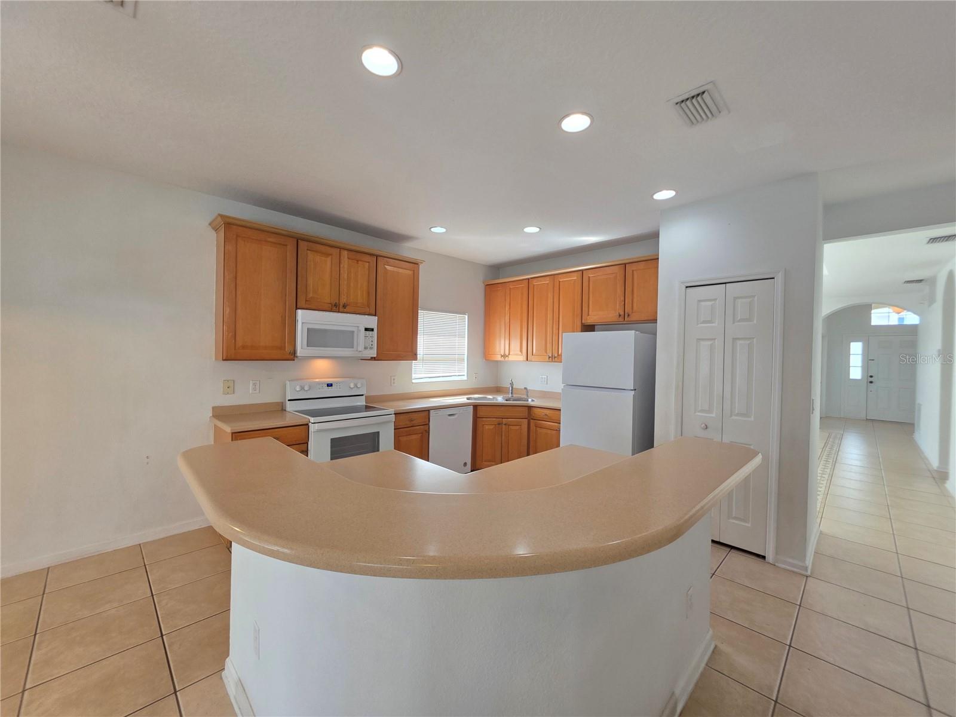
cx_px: 478
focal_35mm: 13
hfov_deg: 106.2
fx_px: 359
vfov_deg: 89.9
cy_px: 358
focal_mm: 2.2
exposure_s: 1/120
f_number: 1.9
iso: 125
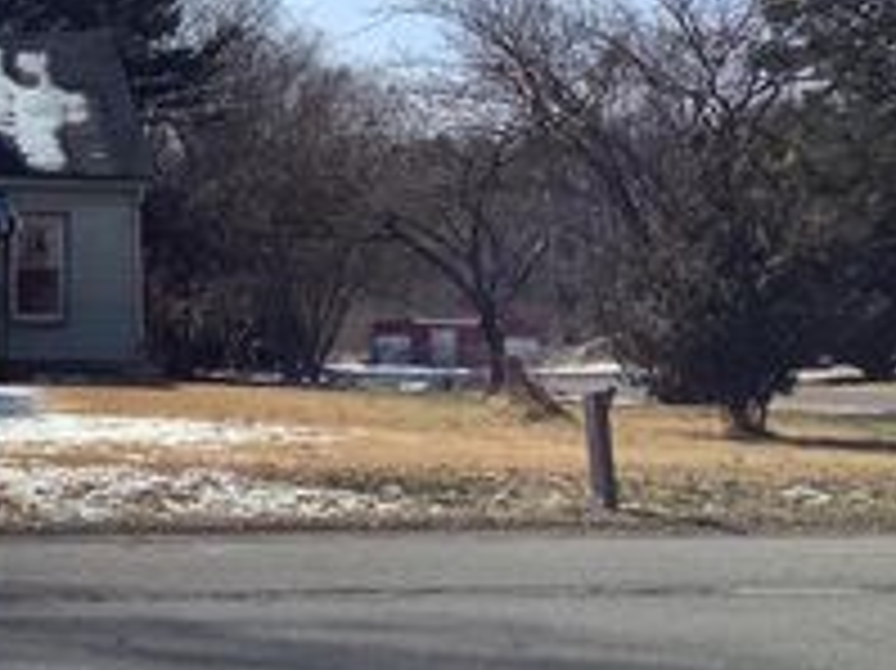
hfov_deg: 23.5
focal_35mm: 78
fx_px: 2018
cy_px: 191
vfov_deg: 18.8
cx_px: -90
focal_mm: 3.3
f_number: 2.4
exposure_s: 1/2331
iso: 25
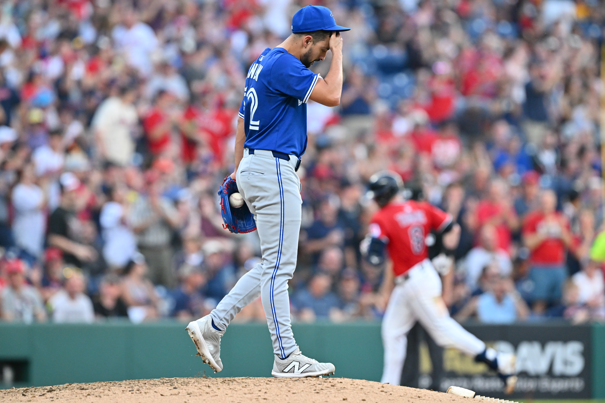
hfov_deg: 5.2
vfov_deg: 3.4
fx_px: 6722
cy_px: 202
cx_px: 302
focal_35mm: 400
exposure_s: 1/1600
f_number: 4
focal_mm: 400
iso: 2500
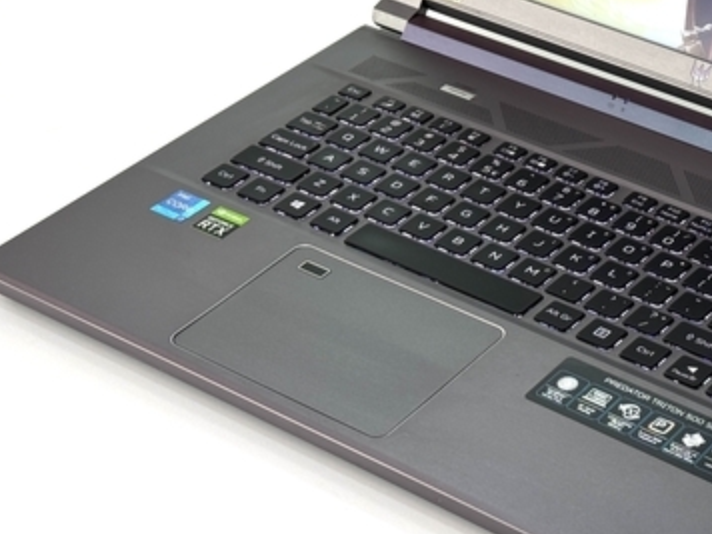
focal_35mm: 108
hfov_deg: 18.0
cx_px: 622
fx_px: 2221
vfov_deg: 13.6
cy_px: 54
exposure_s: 1/169
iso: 50
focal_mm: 6.76
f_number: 1.78
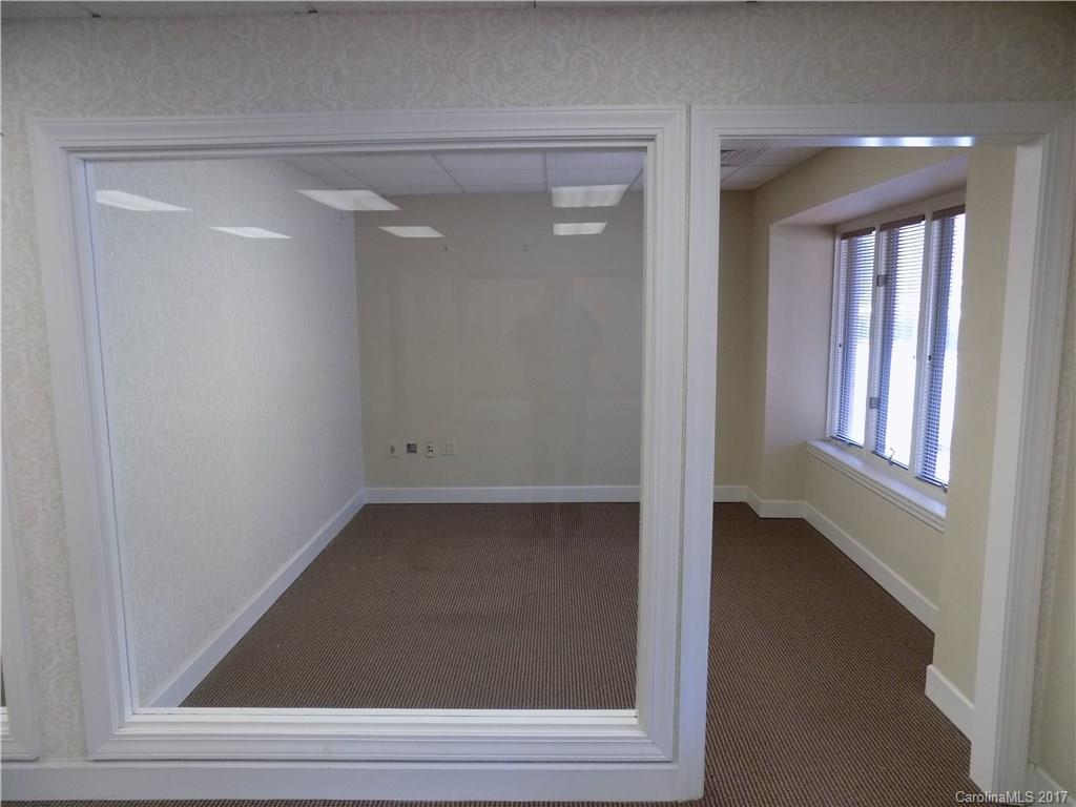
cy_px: 404
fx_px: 715
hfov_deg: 73.9
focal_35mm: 23
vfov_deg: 58.9
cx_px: 538
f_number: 3.1
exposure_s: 1/30
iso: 180
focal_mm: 4
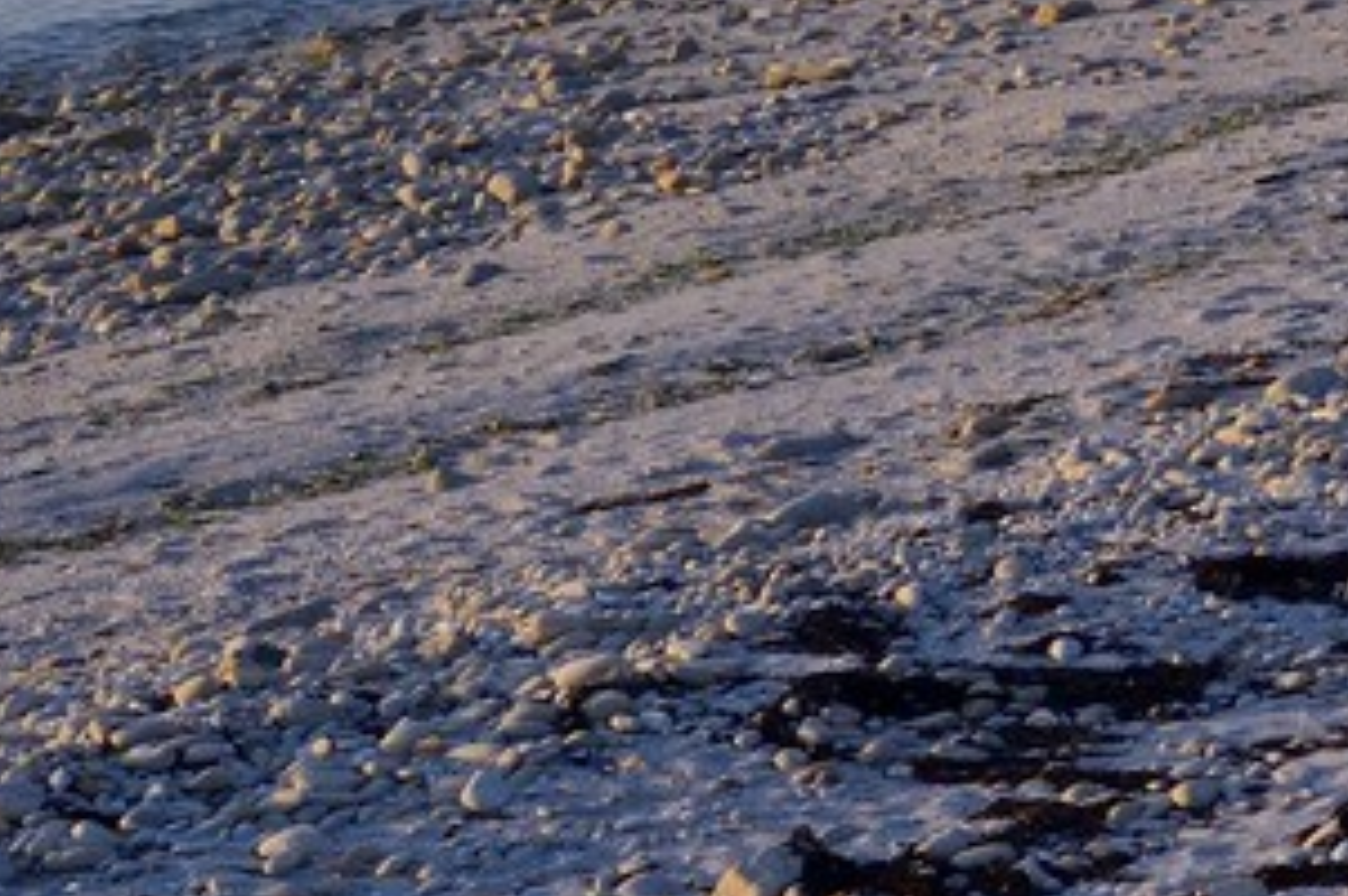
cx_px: 3296
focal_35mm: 255
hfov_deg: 7.5
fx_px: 9538
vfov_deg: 5.3
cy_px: -417
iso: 200
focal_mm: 48
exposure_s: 1/200
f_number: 8
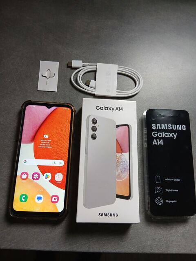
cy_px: 130
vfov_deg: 67.3
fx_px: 196
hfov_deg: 53.1
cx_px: 98
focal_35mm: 26
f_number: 1.8
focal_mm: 3.98
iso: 320
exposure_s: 1/50
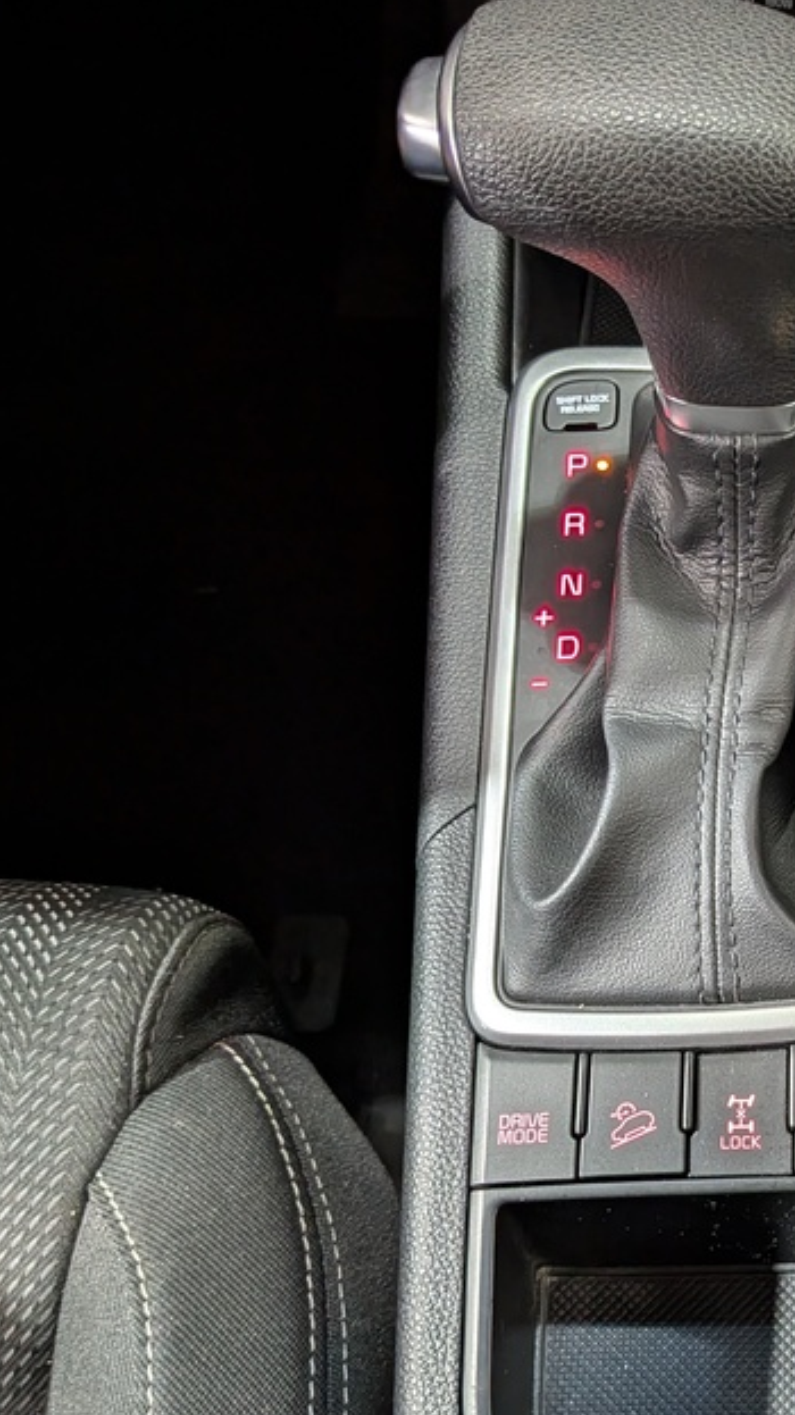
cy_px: 822
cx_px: 938
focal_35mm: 43
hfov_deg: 25.1
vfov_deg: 47.2
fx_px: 1613
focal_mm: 4.53
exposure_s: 1/25
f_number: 1.7
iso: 217
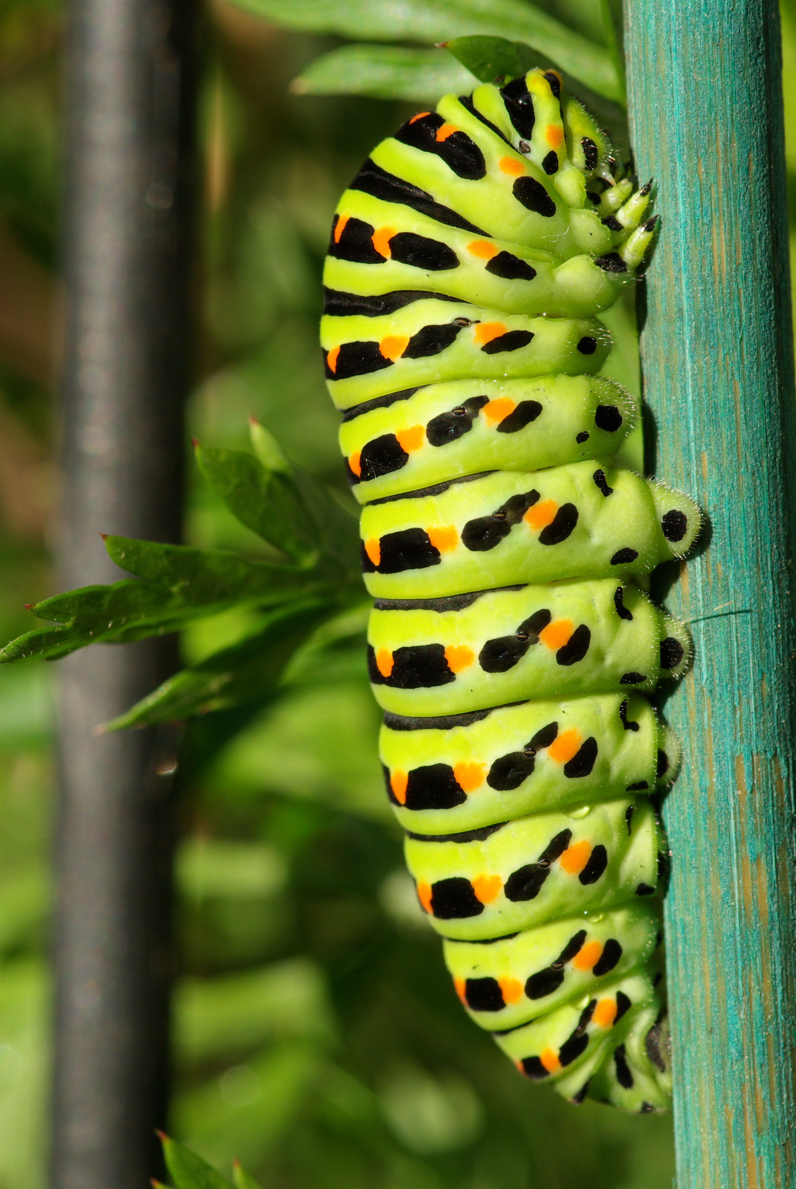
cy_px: 594
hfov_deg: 9.2
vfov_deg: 13.7
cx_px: 398
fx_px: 4960
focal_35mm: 150
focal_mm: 100
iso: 320
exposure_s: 1/100
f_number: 11
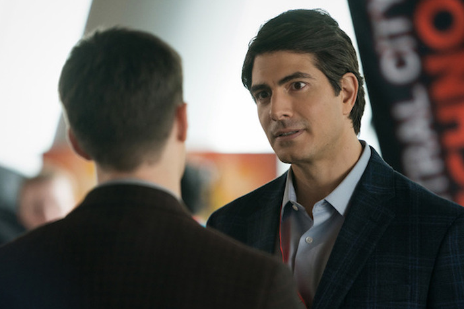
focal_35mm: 222
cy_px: 171
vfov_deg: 6.2
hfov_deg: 9.3
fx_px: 2860
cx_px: 255
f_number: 3.2
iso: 2000
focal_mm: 200
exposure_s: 1/320
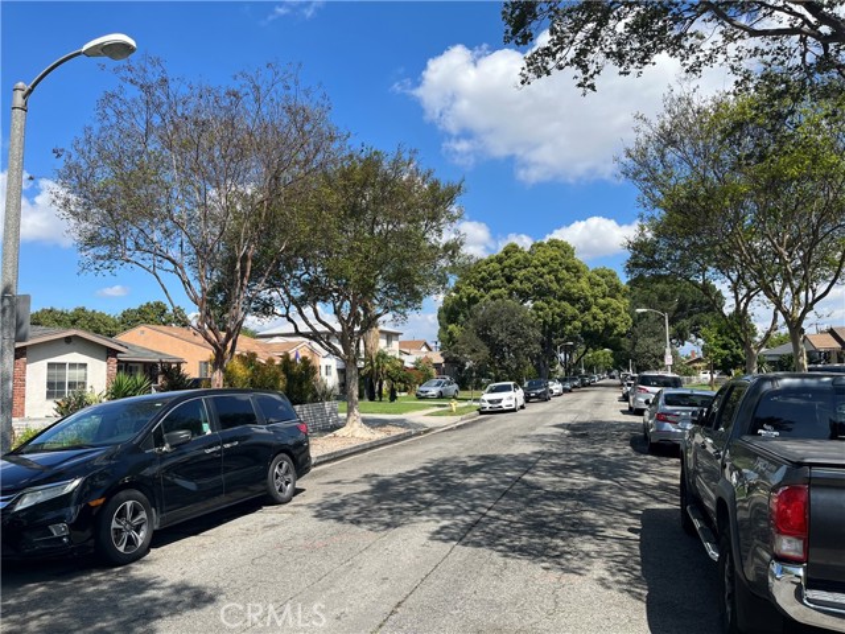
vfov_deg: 53.1
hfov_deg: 67.3
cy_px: 317
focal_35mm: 26
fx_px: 635
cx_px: 422
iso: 50
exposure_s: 1/3311
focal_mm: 5.1
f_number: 1.6
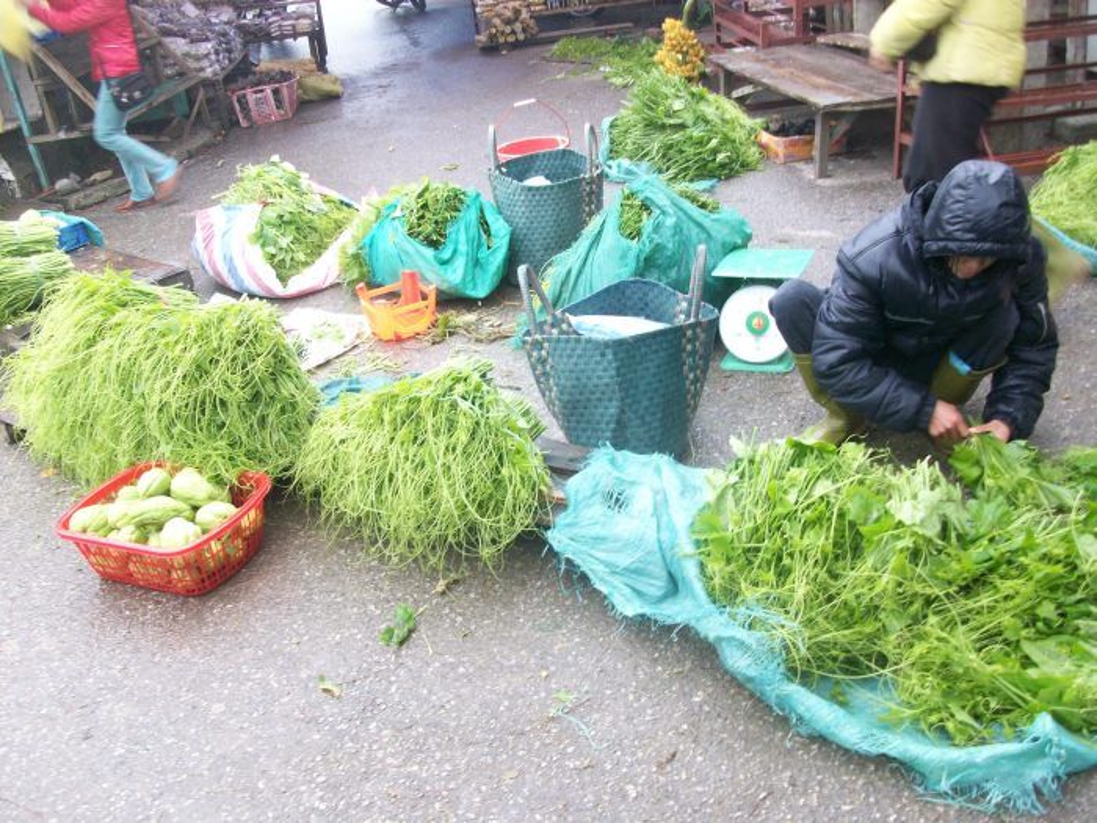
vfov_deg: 41.8
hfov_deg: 54.0
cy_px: 412
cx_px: 548
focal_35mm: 34
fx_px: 1077
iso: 64
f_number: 2.8
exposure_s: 1/32.4
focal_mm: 5.7
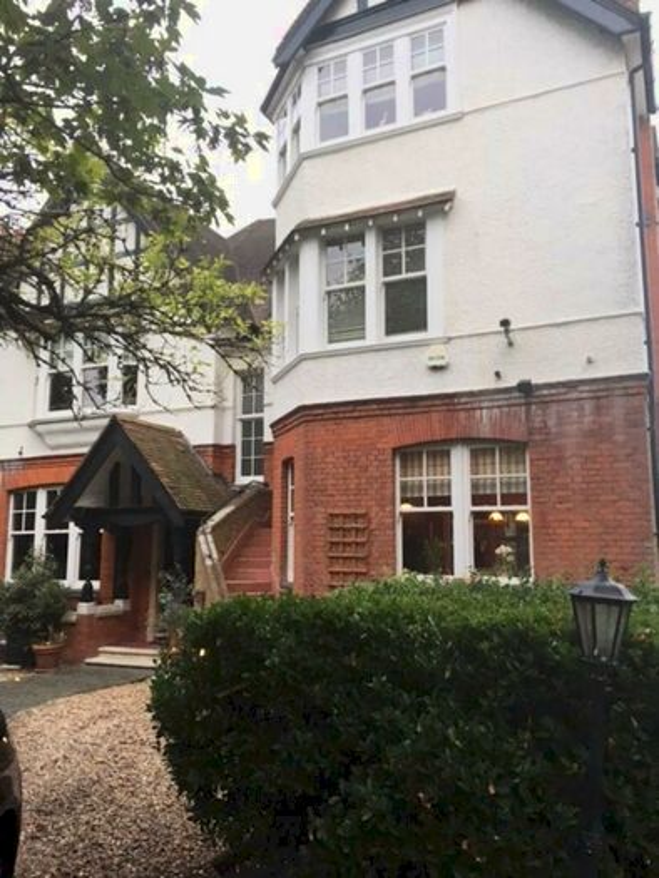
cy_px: 439
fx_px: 736
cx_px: 330
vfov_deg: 61.6
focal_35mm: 29
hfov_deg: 48.2
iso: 50
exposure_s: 1/33
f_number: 2.2
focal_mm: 4.15
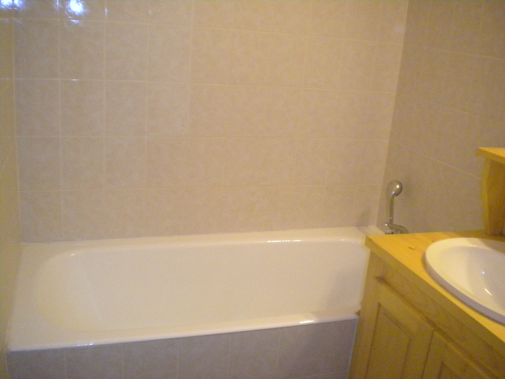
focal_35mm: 35
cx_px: 252
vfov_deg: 40.7
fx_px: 511
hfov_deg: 52.6
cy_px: 190
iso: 800
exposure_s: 1/30
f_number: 3.1
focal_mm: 6.3
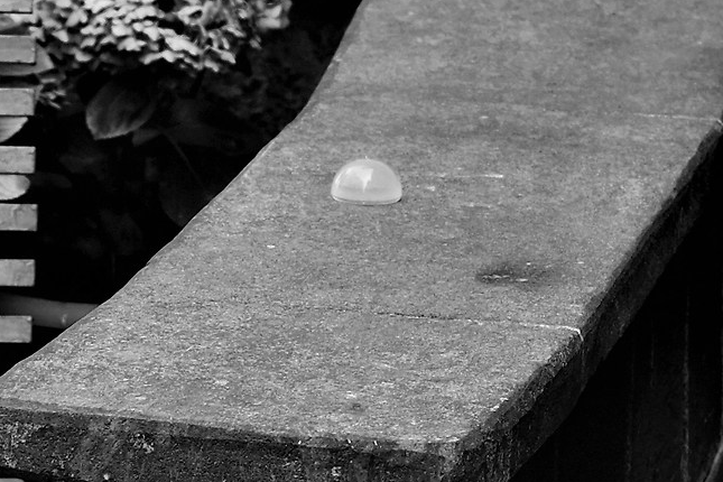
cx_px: 203
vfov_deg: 4.4
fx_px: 6205
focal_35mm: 309
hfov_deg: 6.7
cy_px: 434
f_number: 4.5
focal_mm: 55
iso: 320
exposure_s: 1/250
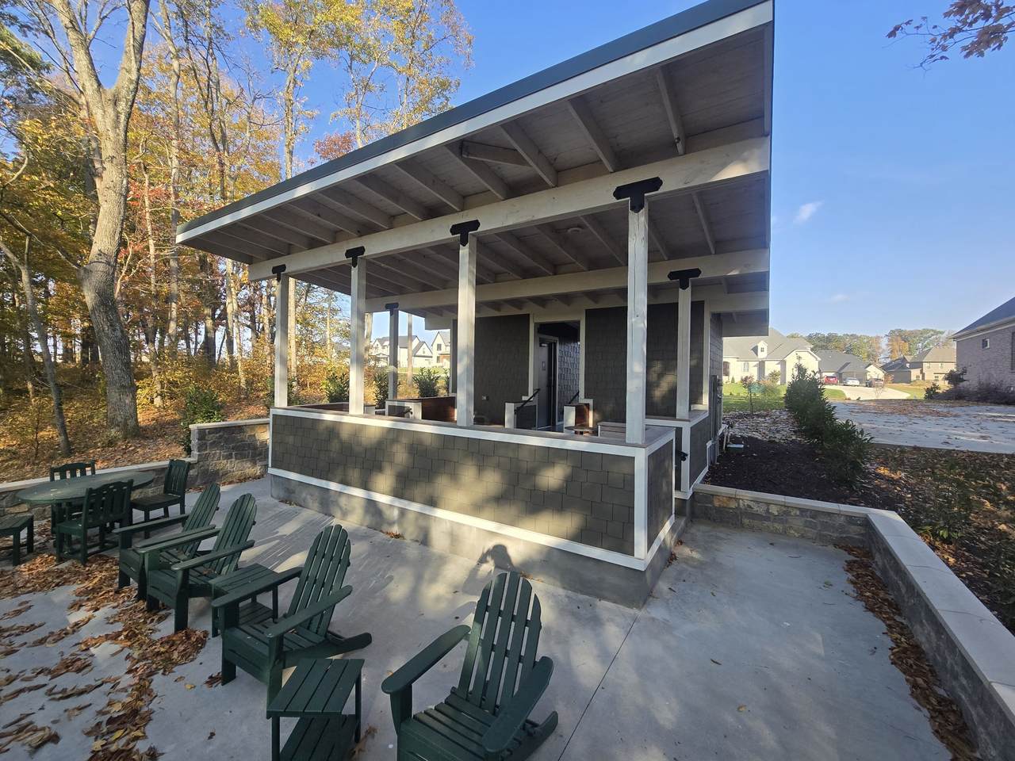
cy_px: 380
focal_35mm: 13
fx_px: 381
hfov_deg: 106.2
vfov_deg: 89.9
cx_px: 508
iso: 50
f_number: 2.2
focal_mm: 2.2
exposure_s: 1/626
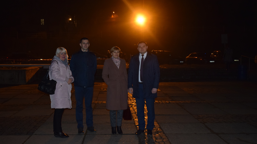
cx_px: 129
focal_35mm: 48
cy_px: 68
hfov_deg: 42.9
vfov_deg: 24.9
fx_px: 327
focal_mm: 30
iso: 800
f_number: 4.2
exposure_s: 1/80
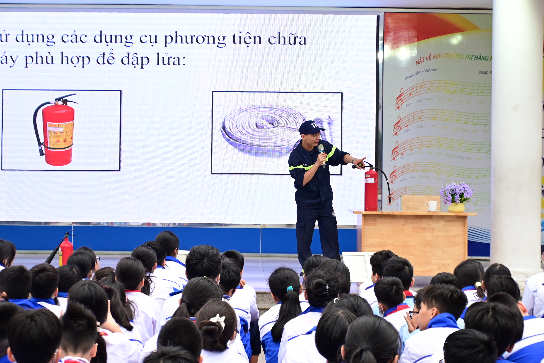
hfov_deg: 26.0
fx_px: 1180
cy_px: 182
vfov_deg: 17.5
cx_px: 272
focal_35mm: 78
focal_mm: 52
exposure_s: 1/200
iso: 800
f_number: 4.8
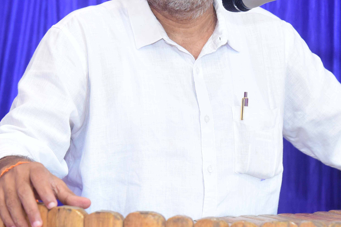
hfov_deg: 14.4
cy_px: 41
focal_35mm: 142
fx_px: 1346
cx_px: 195
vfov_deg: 9.6
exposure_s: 1/160
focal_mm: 70
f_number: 4.5
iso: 2500
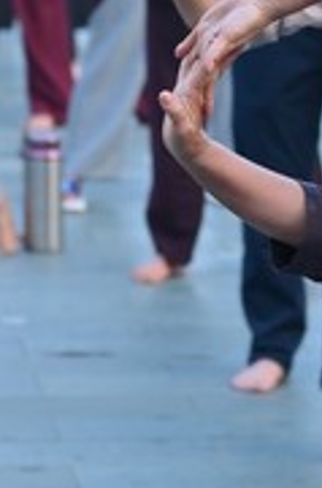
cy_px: -119
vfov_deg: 4.7
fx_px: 5856
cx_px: 322
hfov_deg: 3.1
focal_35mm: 434
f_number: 5.6
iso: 200
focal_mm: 120
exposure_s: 1/125
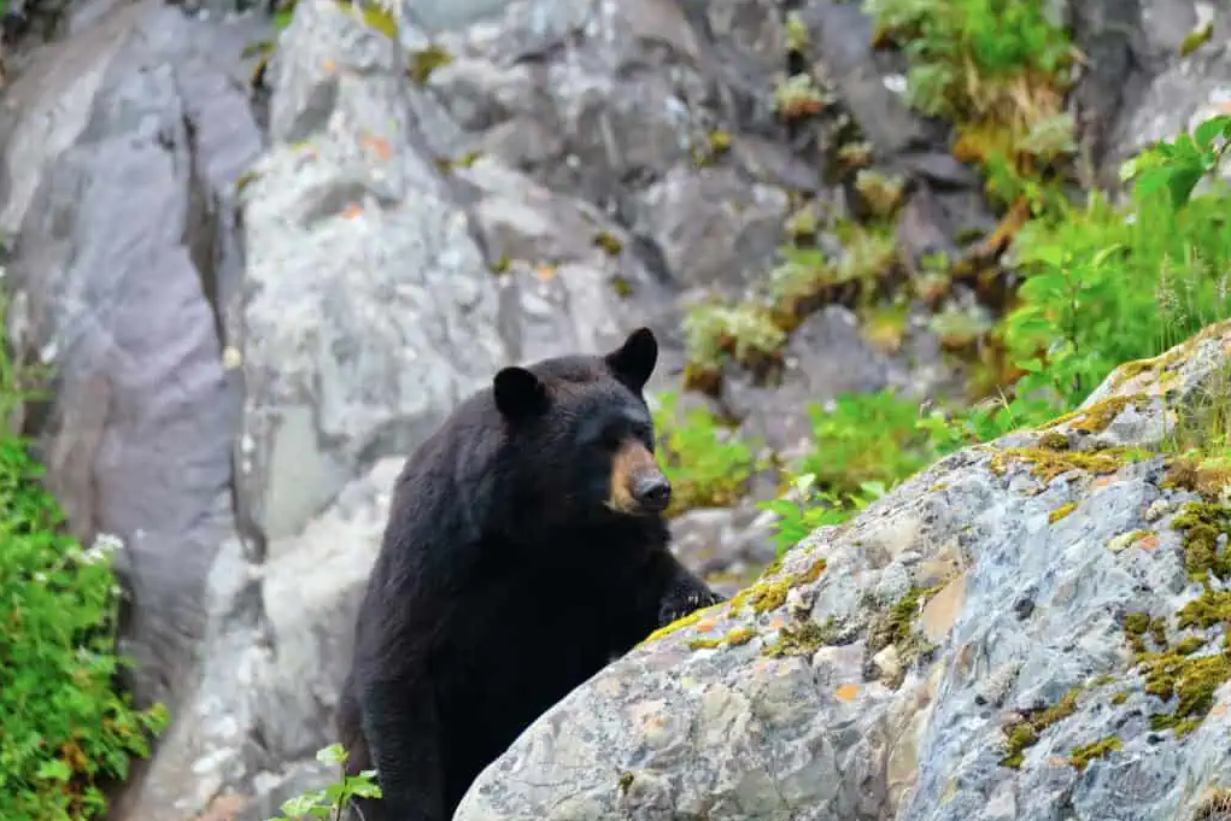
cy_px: 410
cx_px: 615
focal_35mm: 602
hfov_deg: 3.4
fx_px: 20587
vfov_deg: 2.3
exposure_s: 1/105
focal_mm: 400
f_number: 5.6
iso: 320
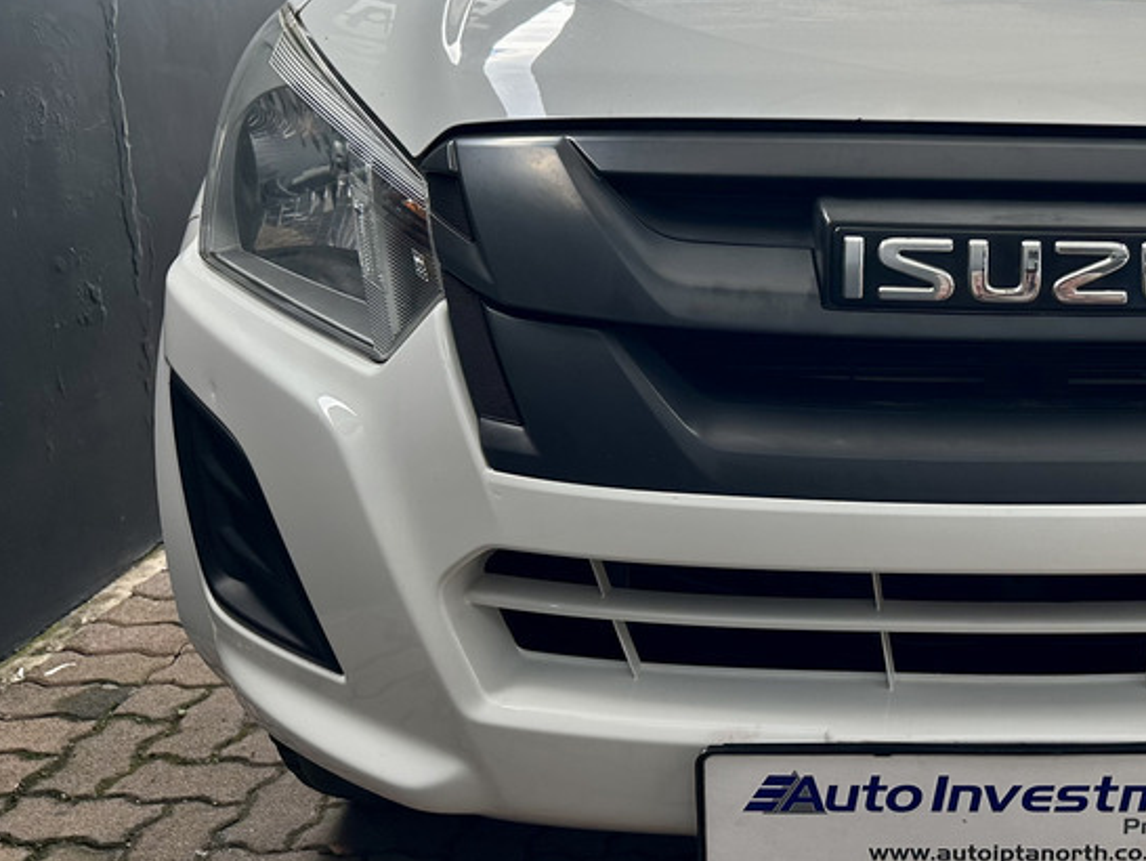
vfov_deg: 31.9
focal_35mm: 45
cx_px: 1068
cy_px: 265
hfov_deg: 38.6
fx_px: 1490
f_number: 1.78
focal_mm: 6.86
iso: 64
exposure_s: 1/233
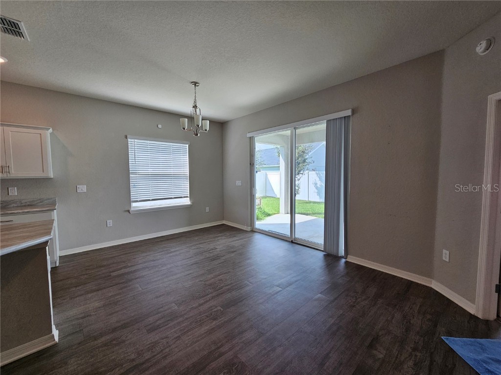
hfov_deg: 106.2
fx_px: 188
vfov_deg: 89.9
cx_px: 250
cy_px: 188
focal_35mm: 13
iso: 50
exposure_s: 1/134
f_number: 2.2
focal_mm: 2.2
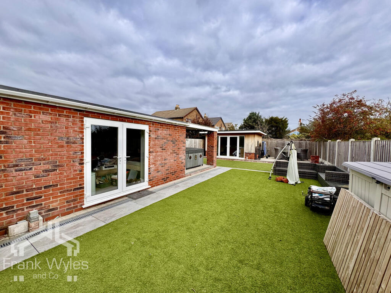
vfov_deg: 85.7
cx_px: 196
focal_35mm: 14
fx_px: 158
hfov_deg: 102.1
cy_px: 146
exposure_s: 1/1256
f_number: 2.2
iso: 40
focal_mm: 2.22
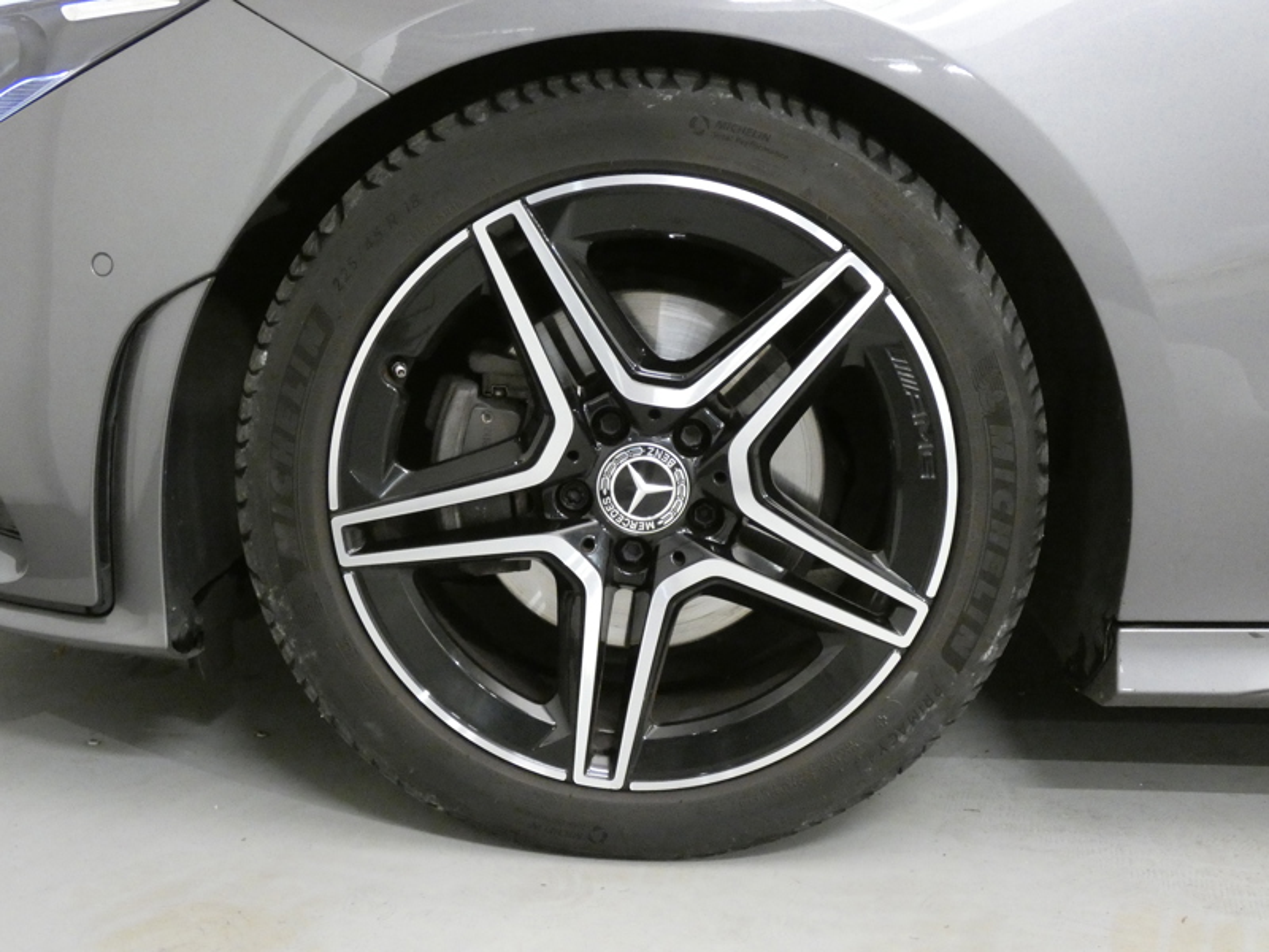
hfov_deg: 41.2
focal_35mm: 46
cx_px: 634
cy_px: 476
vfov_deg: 31.5
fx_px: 1686
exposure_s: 1/30
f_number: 3.8
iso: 1600
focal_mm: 8.2
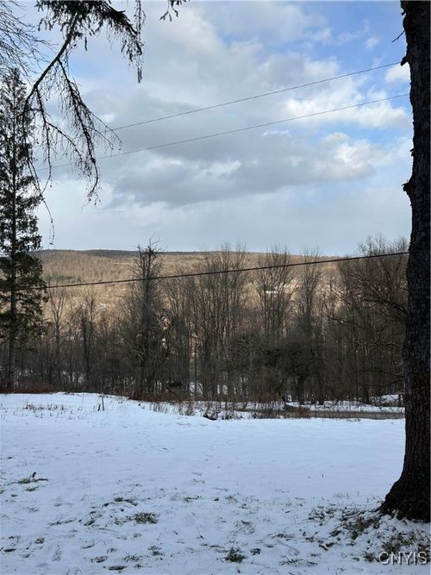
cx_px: 216
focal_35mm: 26
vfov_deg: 67.3
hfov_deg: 53.0
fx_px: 432
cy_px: 288
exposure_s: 1/2571
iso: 50
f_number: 1.5
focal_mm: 5.7
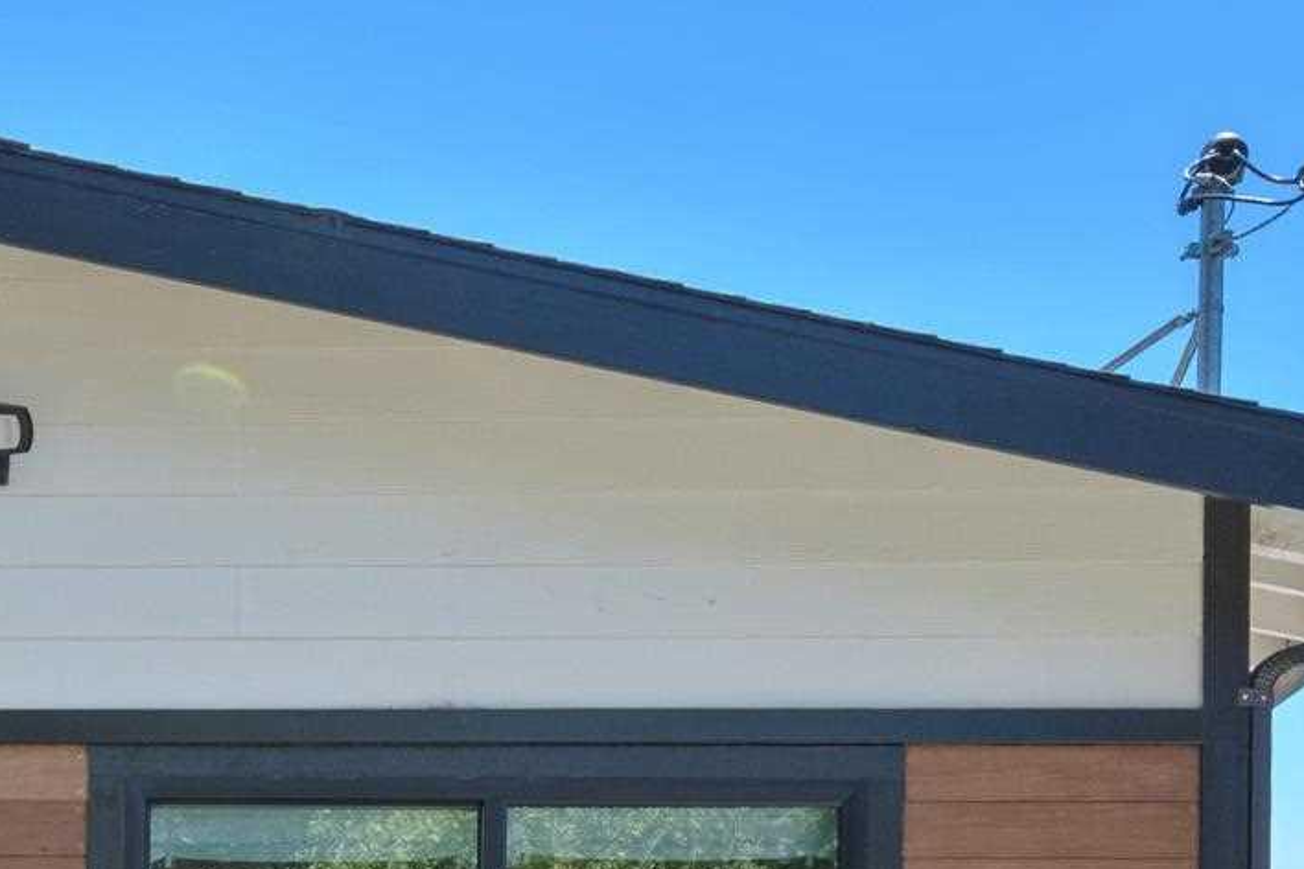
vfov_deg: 12.0
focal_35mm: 106
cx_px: -120
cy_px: 1531
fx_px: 3839
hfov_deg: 18.6
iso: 250
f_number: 9
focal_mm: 30
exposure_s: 1/50
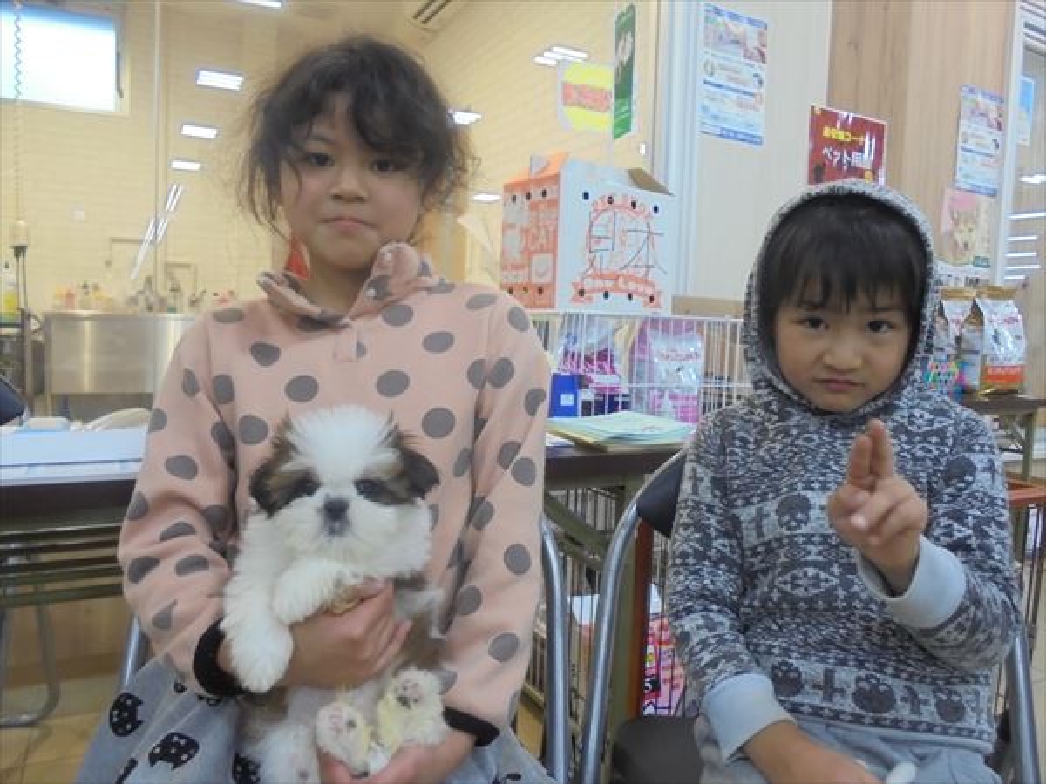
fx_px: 786
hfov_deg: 67.3
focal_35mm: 26
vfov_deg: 53.1
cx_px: 523
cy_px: 392
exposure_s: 1/30
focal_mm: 4.6
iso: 320
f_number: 3.5
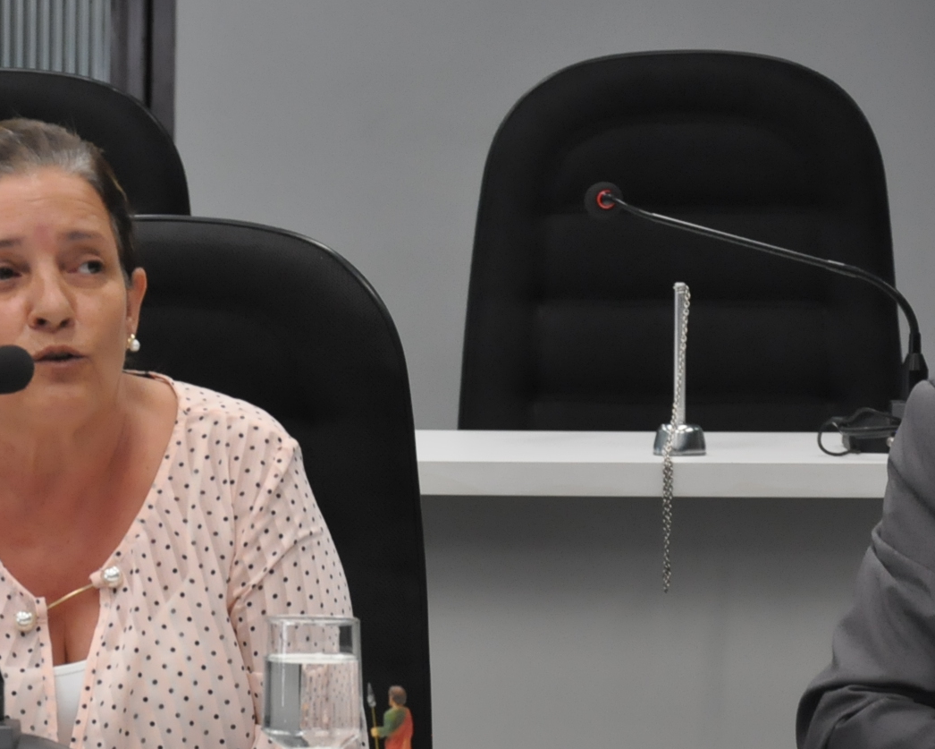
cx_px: 45
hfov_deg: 7.9
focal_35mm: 245
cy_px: 447
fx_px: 6779
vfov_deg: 6.3
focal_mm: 85
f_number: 5.6
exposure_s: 1/160
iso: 2000
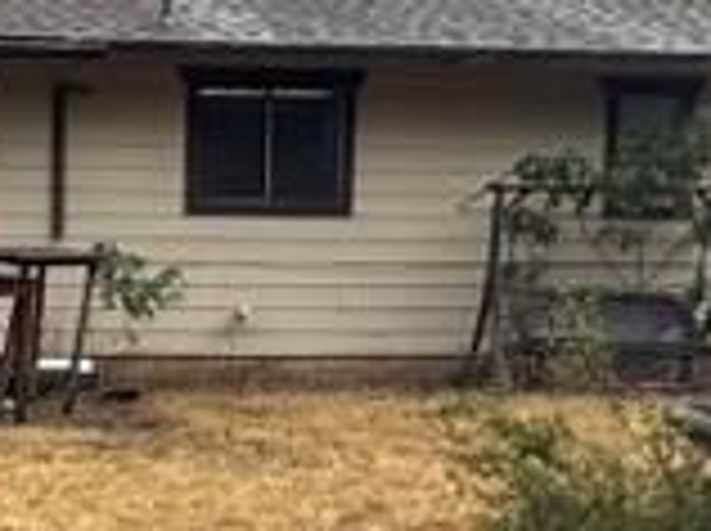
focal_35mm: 91
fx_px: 1866
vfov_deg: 16.2
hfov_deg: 19.4
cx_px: -279
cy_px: 351
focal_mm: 2.22
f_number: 2.2
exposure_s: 1/318
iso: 64
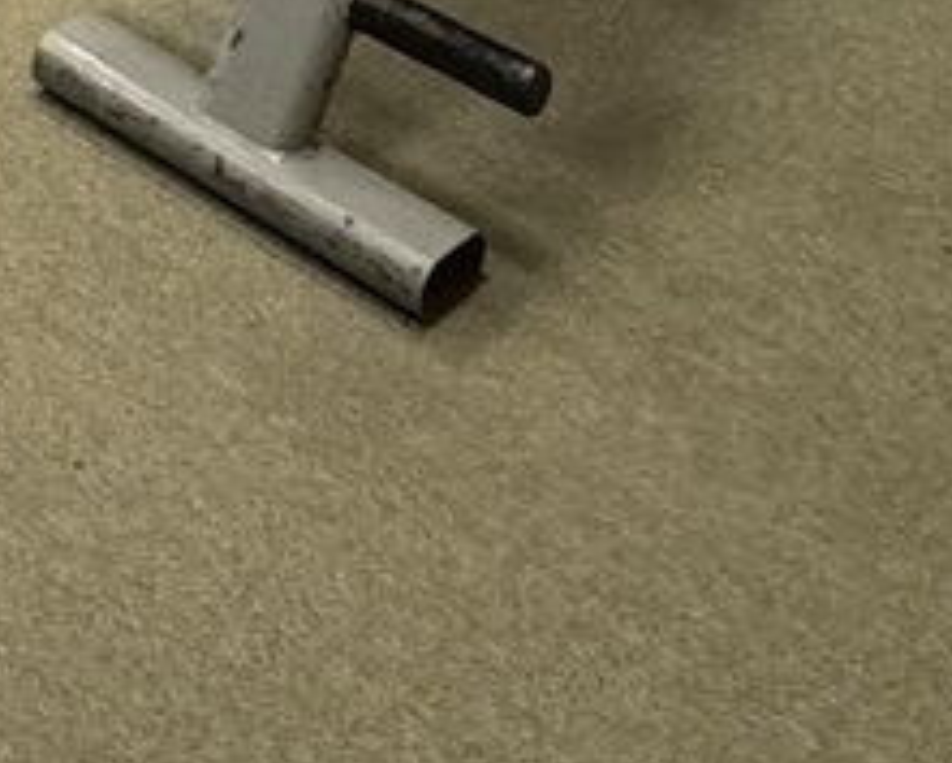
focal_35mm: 89
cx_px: -543
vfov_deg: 12.9
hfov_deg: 18.6
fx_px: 2509
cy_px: -1099
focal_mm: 2.22
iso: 400
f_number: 2.2
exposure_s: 1/60
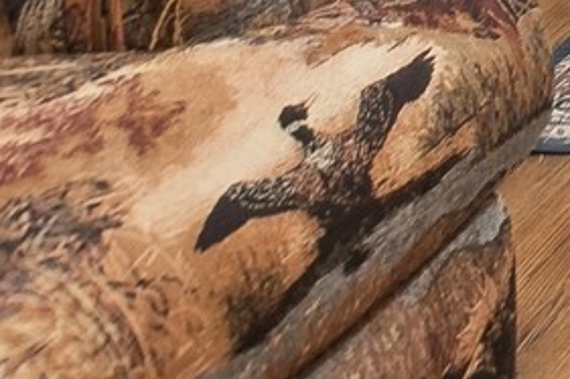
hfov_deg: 10.4
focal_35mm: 116
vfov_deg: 8.3
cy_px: -1013
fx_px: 1836
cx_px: 1830
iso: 200
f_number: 6.3
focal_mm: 10
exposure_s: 1/5
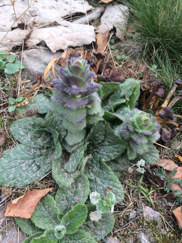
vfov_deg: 61.7
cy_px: 122
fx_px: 203
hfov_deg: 48.2
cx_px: 91
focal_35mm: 29
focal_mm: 4.15
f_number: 2.2
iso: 32
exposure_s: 1/209
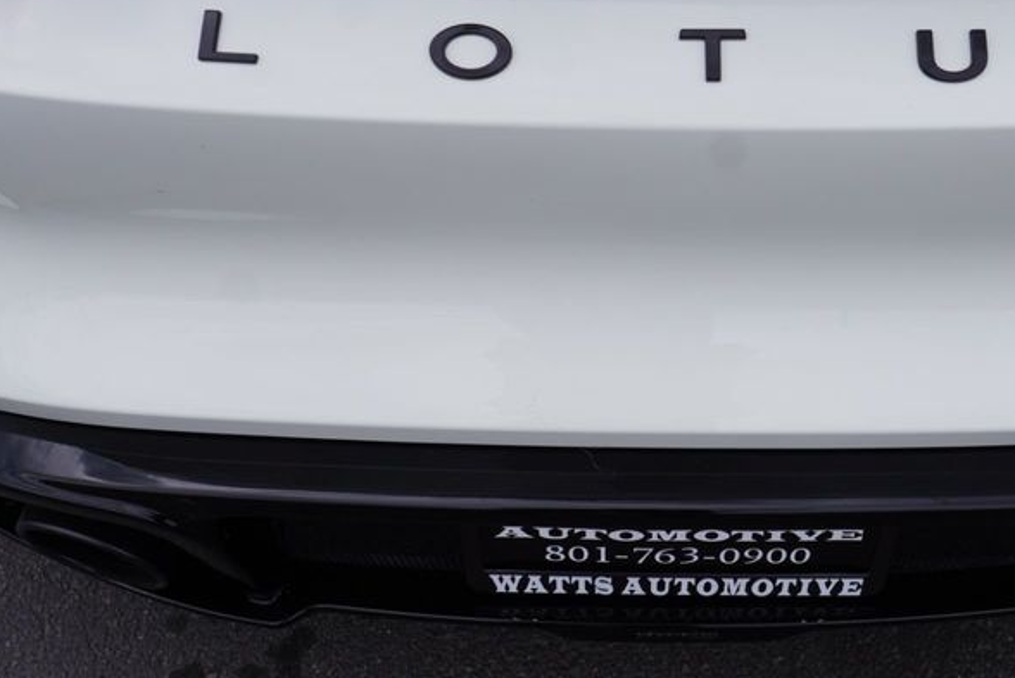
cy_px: 316
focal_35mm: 47
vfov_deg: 28.7
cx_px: 654
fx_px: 1326
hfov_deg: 41.5
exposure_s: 1/250
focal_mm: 18
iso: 100
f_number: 8
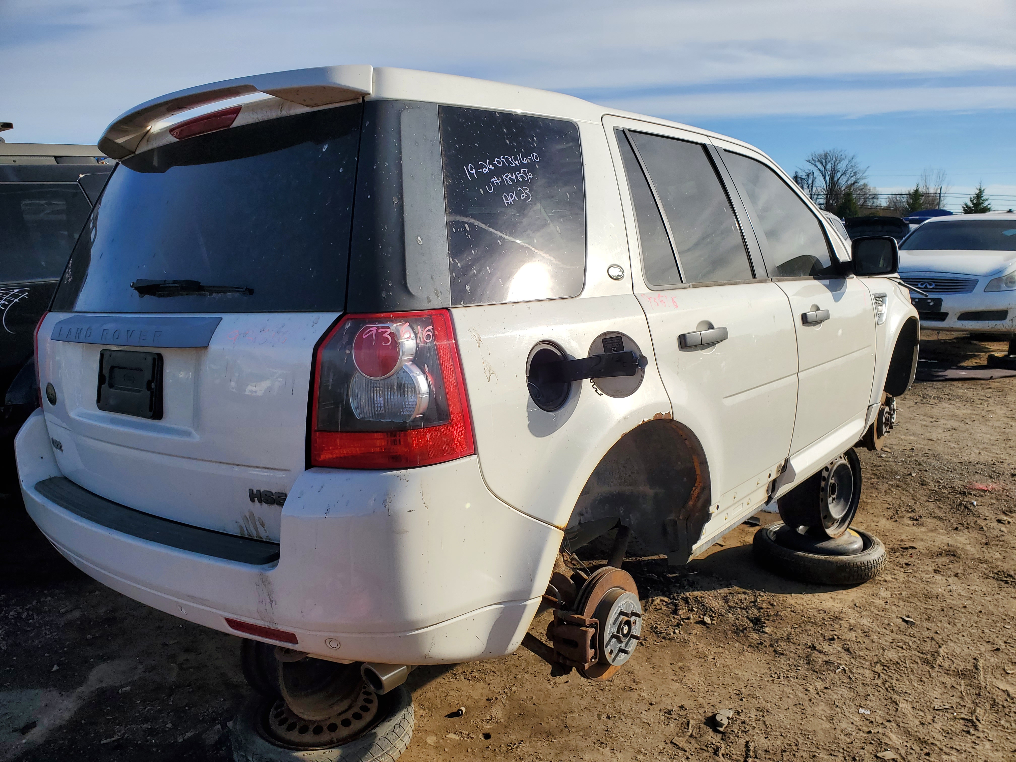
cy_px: 381
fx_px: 763
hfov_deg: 67.3
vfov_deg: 53.1
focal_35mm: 26
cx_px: 508
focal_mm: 4.3
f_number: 2.4
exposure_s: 1/1798
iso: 50
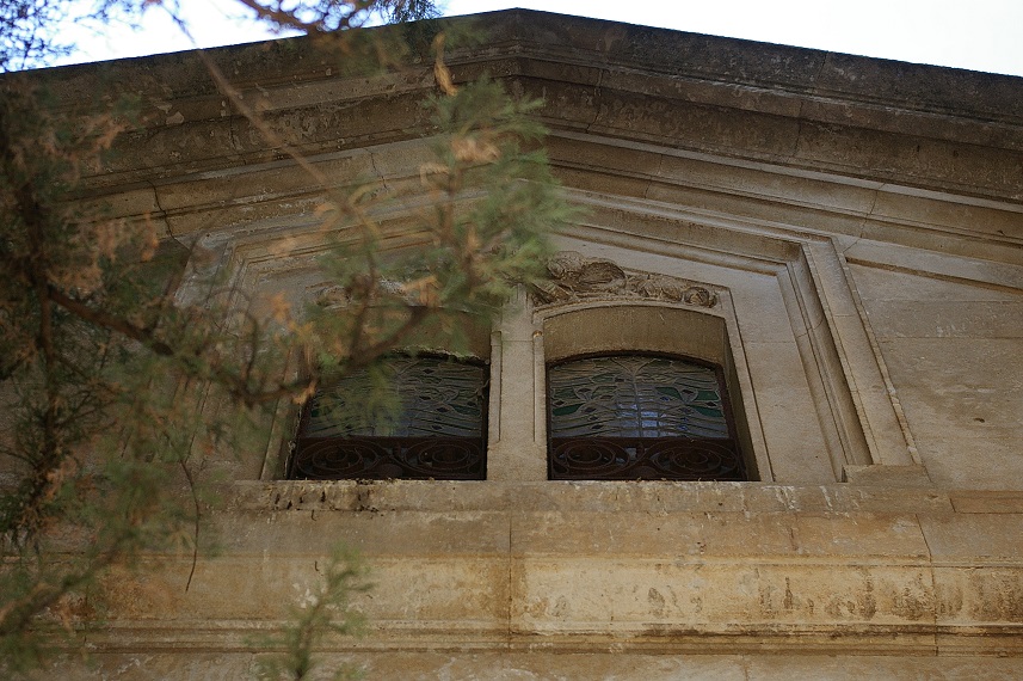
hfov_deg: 24.6
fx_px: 2343
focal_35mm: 82
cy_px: 340
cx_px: 512
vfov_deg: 16.5
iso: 400
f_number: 5.6
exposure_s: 1/90
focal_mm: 55
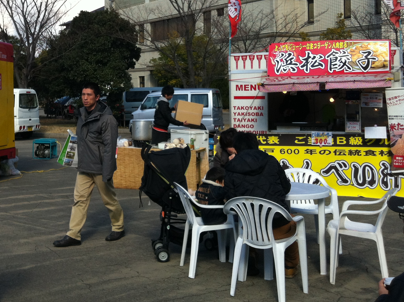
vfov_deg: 26.7
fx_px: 629
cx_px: 105
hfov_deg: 34.9
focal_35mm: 54
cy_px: 87
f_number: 2.8
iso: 80
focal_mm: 3.85
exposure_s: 1/973
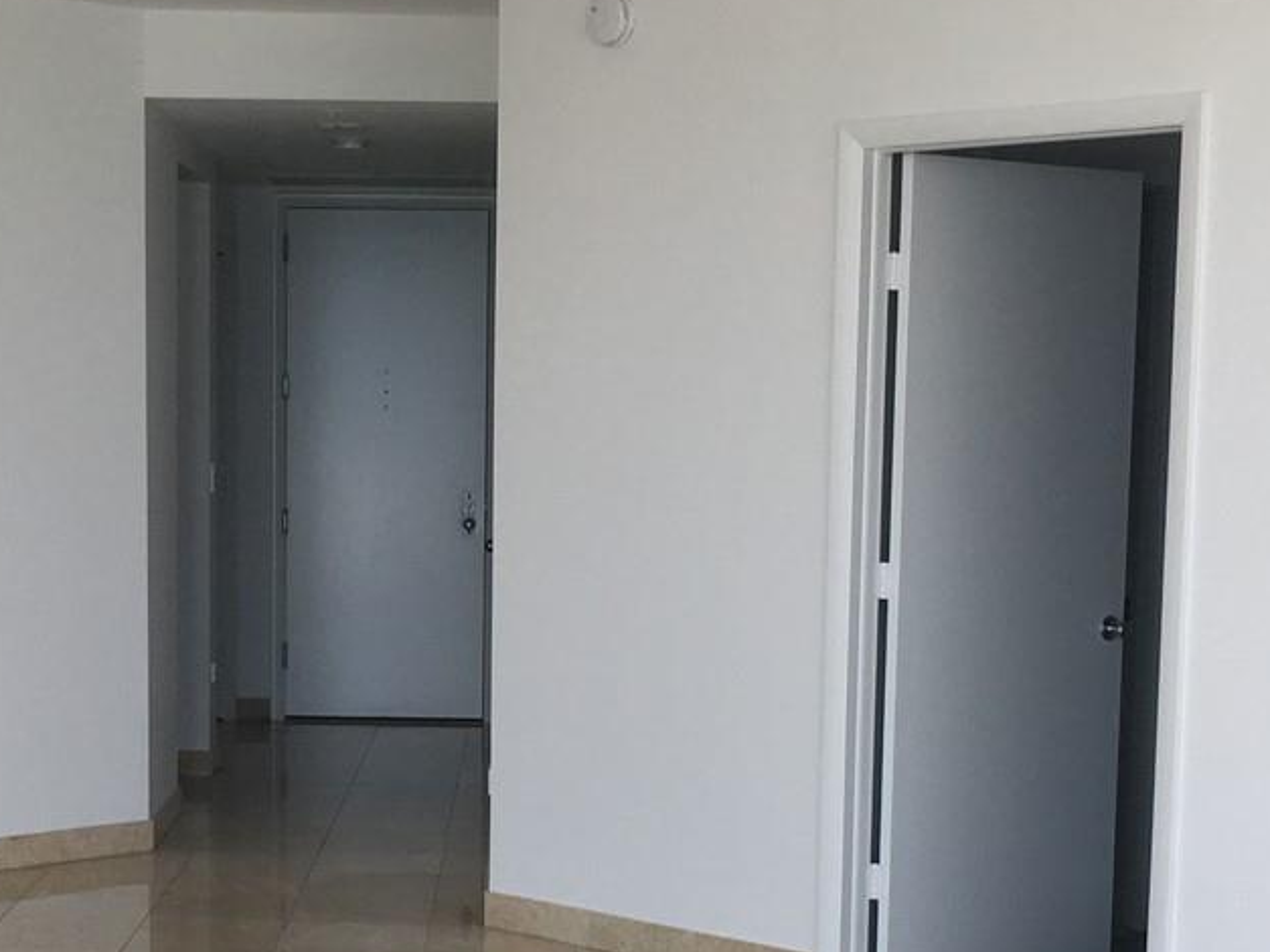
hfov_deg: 26.2
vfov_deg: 19.8
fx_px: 2714
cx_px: 456
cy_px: 699
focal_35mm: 74
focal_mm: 4.15
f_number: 2.2
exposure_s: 1/120
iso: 40
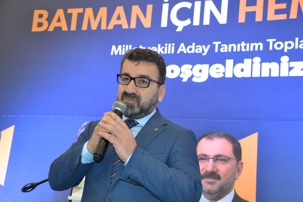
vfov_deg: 25.8
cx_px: 152
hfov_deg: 37.9
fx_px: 442
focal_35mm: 52
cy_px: 101
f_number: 4.2
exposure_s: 1/60
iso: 1800
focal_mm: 35
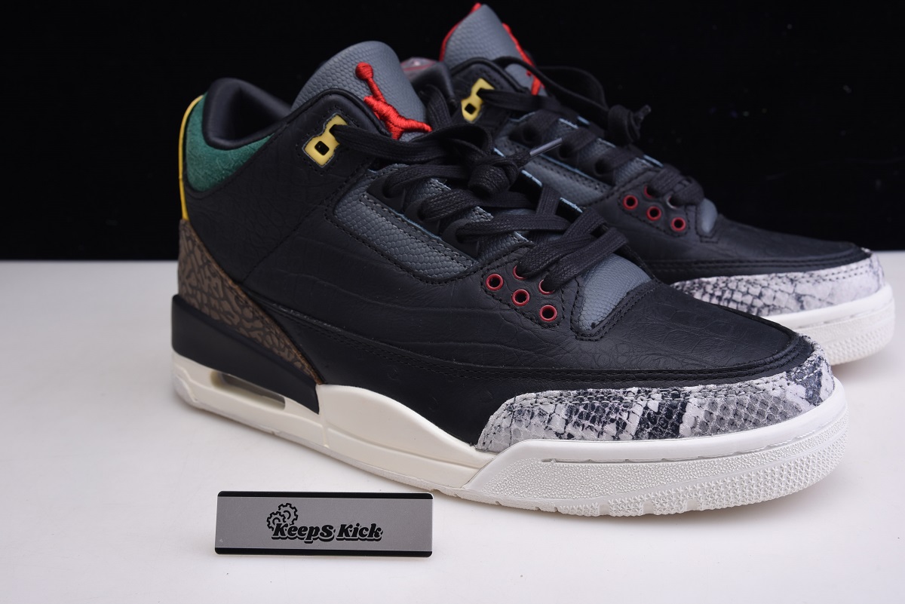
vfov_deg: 28.1
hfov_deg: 41.1
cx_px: 452
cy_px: 302
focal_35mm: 48
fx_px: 1207
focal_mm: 48
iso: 100
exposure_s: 1/125
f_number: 11
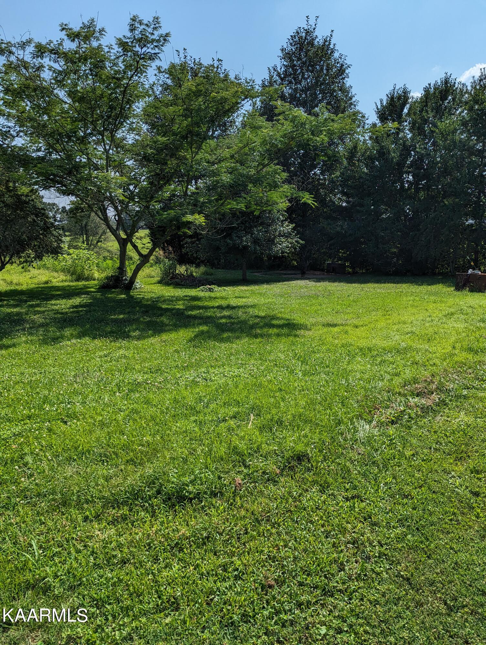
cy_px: 322
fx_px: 448
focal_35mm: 24
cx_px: 243
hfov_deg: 56.9
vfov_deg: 71.5
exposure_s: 1/4049
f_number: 1.85
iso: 48
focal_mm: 6.81
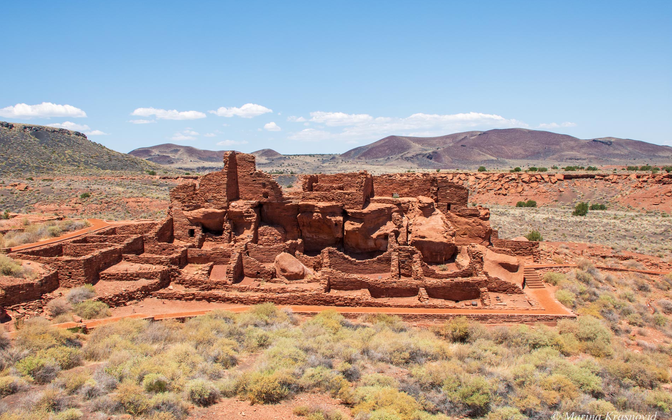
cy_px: 205
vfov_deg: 33.6
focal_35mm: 38
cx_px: 336
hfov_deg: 51.5
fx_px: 696
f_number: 11
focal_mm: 25
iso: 125
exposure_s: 1/250
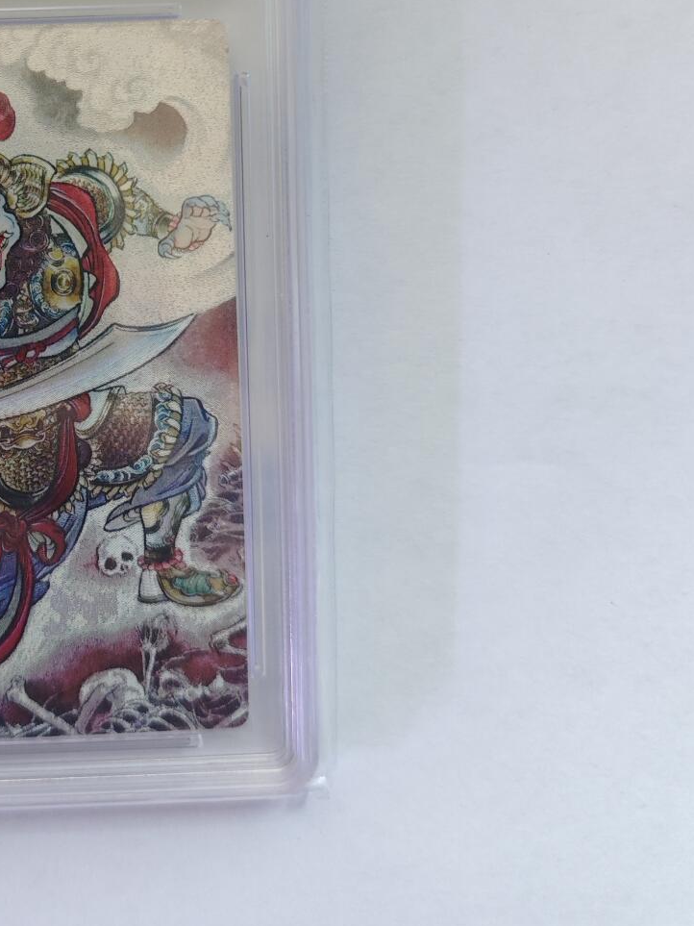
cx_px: 54
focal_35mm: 43
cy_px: 243
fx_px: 1150
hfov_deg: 31.8
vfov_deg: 42.6
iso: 1000
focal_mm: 6.55
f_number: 1.6
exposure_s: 1/33.3
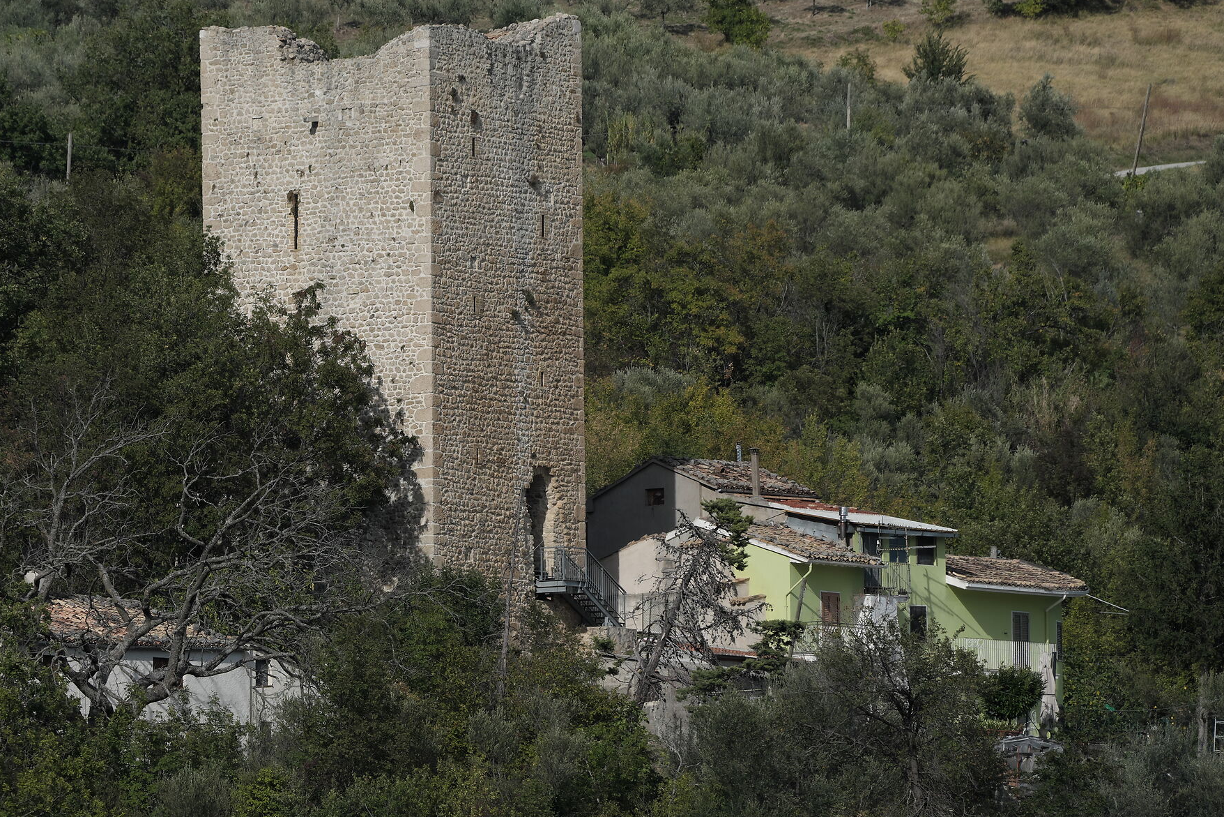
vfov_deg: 4.1
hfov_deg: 6.1
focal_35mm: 339
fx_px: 11526
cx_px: 398
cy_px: 338
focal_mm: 165.1
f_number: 5.6
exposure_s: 1/1000
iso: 160
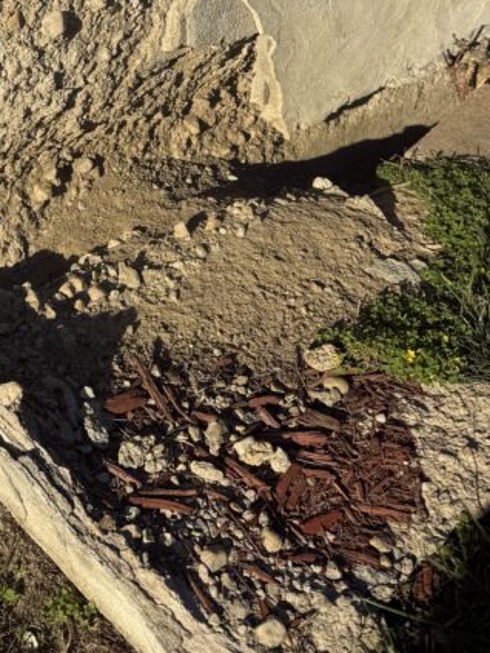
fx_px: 1095
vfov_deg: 30.3
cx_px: -55
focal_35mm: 58
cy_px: -35
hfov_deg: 23.6
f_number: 1.78
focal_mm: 6.76
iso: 80
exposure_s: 1/6711
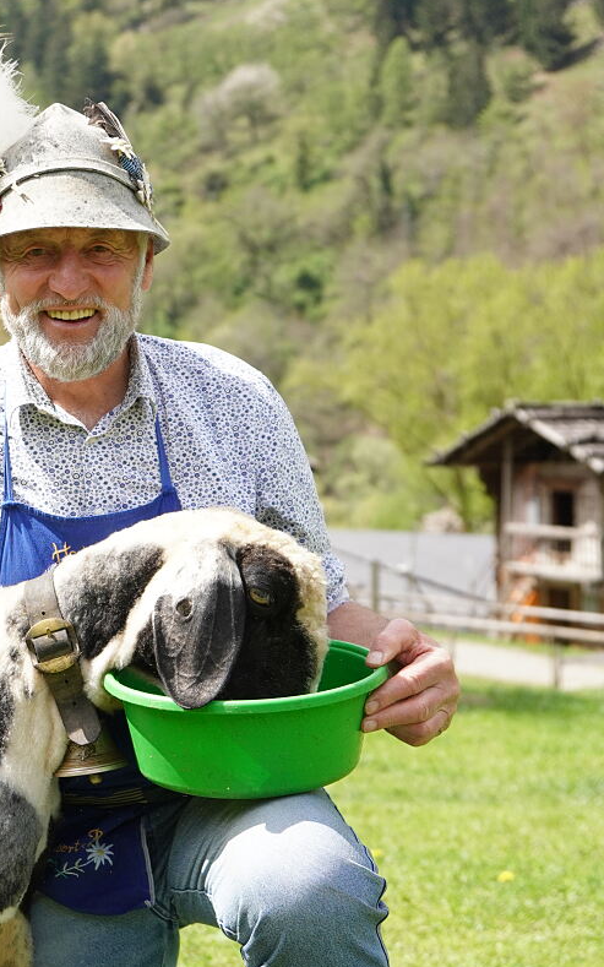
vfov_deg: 26.9
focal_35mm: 77
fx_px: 2022
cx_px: 143
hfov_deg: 16.9
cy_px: 483
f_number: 2.8
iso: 400
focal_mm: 33
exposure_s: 1/500
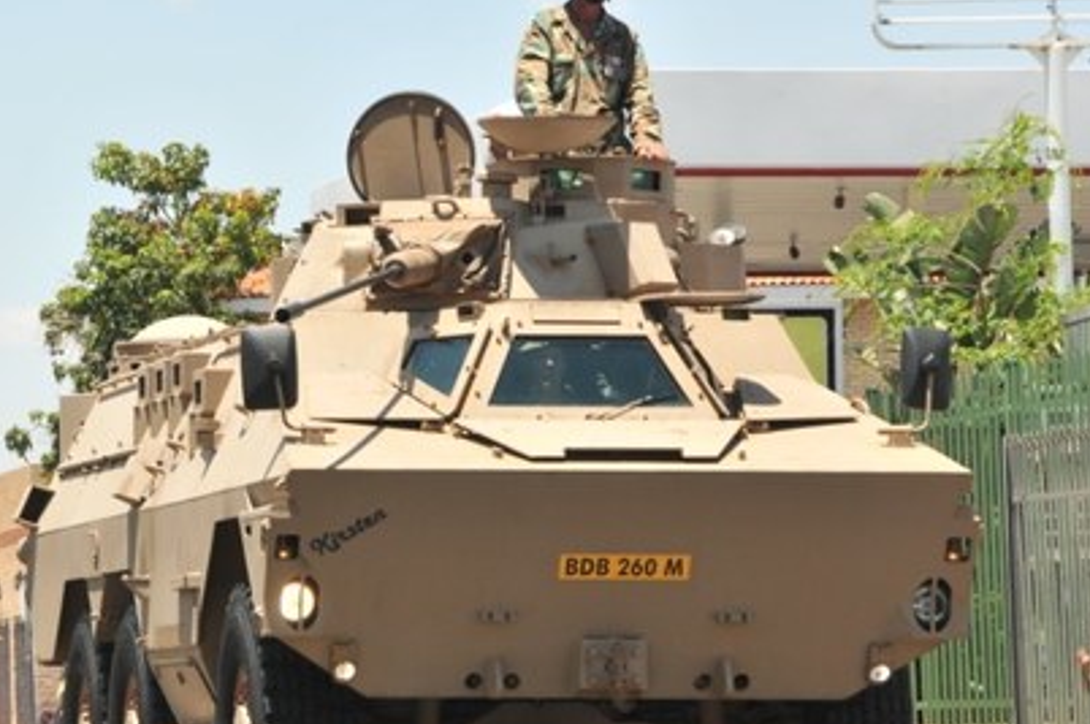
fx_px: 7584
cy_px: 354
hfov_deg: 8.2
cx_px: 279
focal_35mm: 251
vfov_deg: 5.5
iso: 200
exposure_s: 1/250
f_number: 10
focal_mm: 105
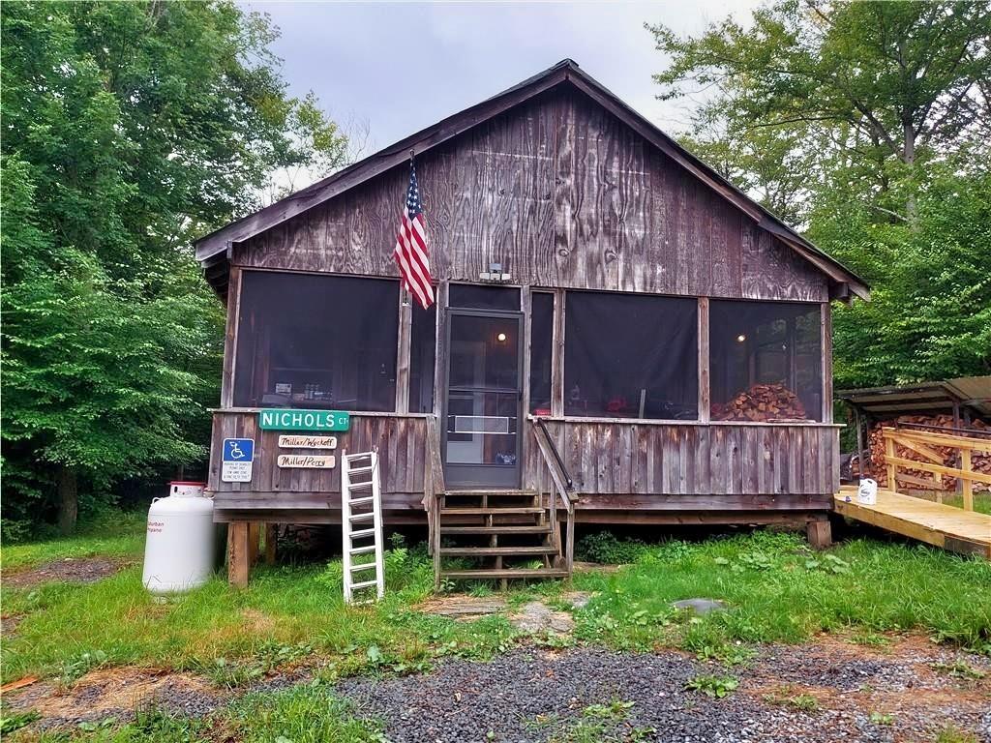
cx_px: 496
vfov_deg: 54.9
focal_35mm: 25
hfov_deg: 69.4
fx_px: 716
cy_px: 372
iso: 50
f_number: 2
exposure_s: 1/270
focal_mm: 4.6
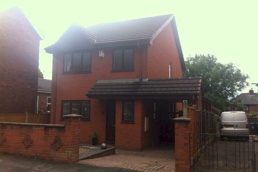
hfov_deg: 51.9
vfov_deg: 35.9
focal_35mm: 37
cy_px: 83
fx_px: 265
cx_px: 130
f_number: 2.8
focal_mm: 3.85
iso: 80
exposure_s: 1/541
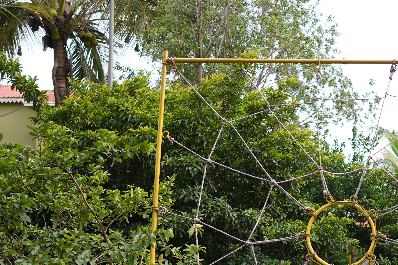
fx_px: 785
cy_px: 249
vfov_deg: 18.8
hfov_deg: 27.5
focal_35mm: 71
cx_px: 356
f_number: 1.4
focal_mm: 35
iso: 100
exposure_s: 1/800
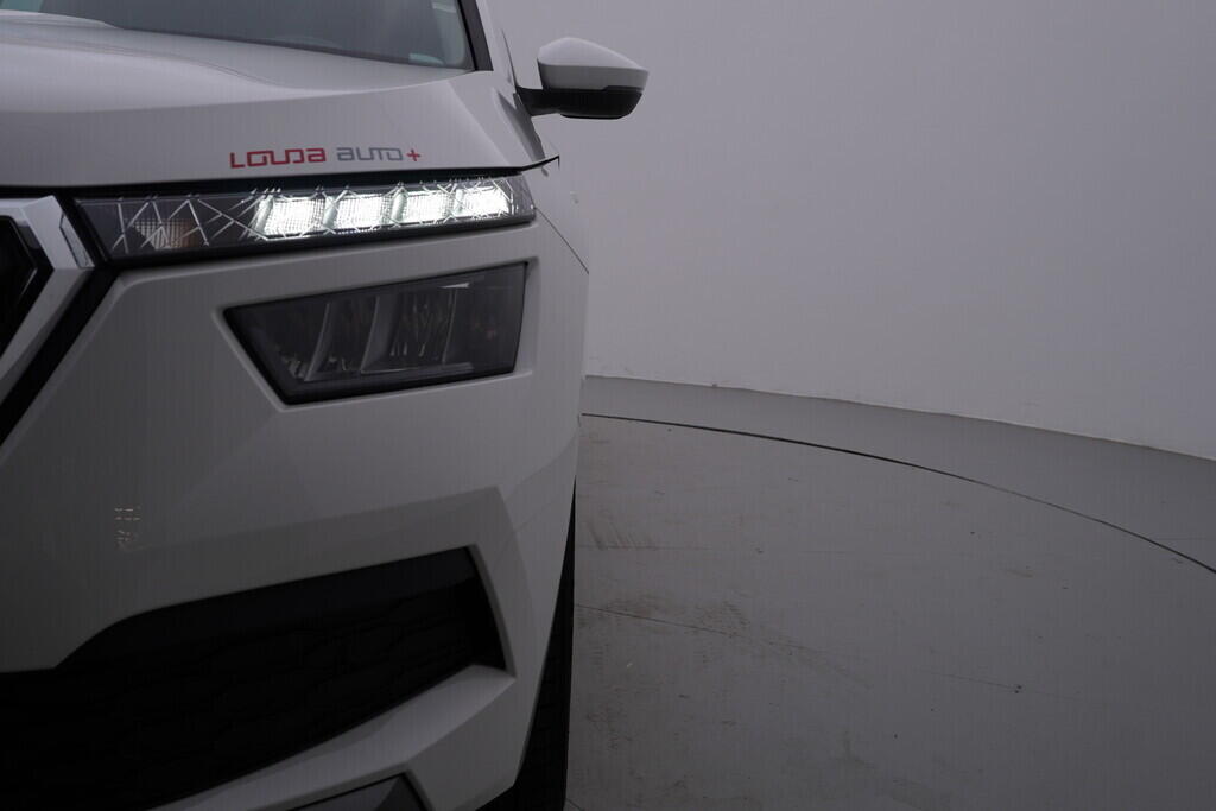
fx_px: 1216
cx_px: 608
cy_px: 406
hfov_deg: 53.1
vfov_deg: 36.9
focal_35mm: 36
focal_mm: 24
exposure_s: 1/160
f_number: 5.6
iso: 125
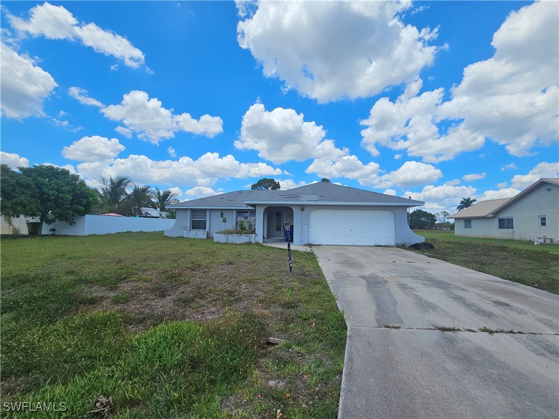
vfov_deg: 89.9
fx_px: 210
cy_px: 210
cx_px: 280
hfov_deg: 106.2
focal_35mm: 13
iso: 50
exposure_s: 1/3521
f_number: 2.2
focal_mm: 2.2
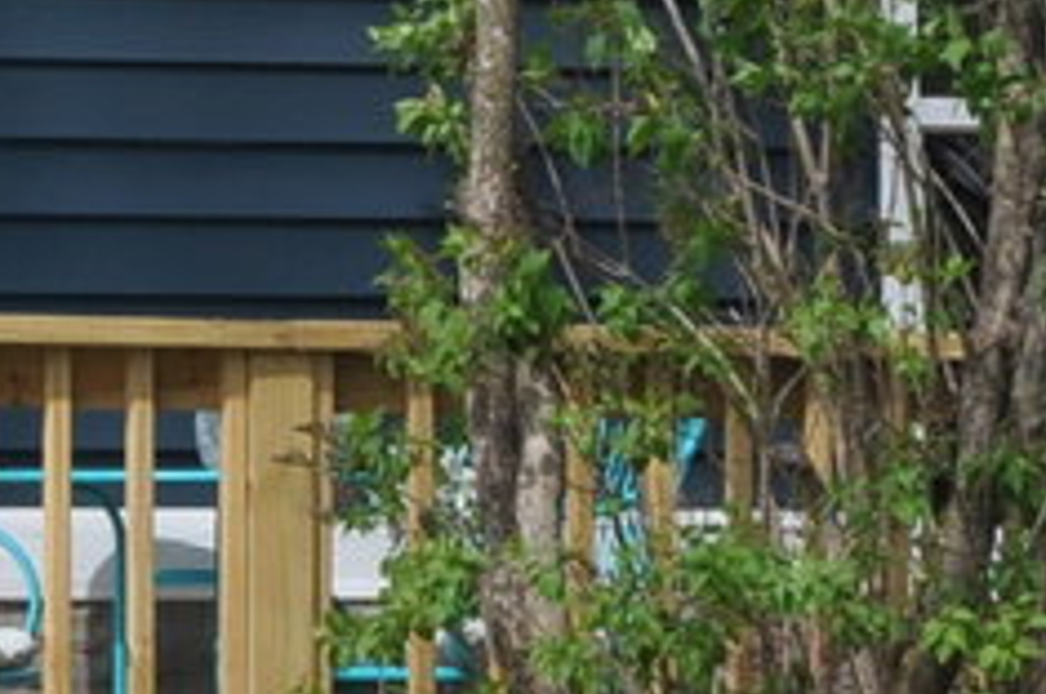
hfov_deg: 8.2
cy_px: -383
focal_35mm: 249
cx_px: -102
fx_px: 7225
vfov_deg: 5.4
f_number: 9
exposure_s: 1/320
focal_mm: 24
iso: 200
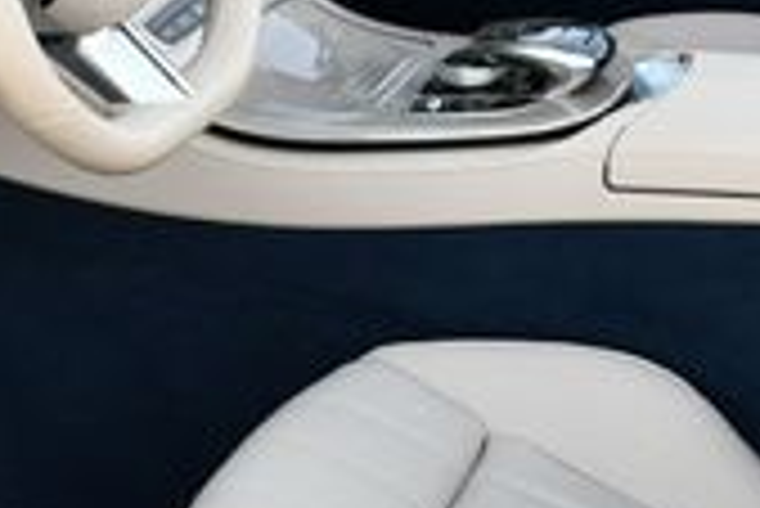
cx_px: 634
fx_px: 2874
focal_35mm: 136
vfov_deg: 10.1
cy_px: 198
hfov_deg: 15.0
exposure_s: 1/250
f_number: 5.6
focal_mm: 18
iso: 280
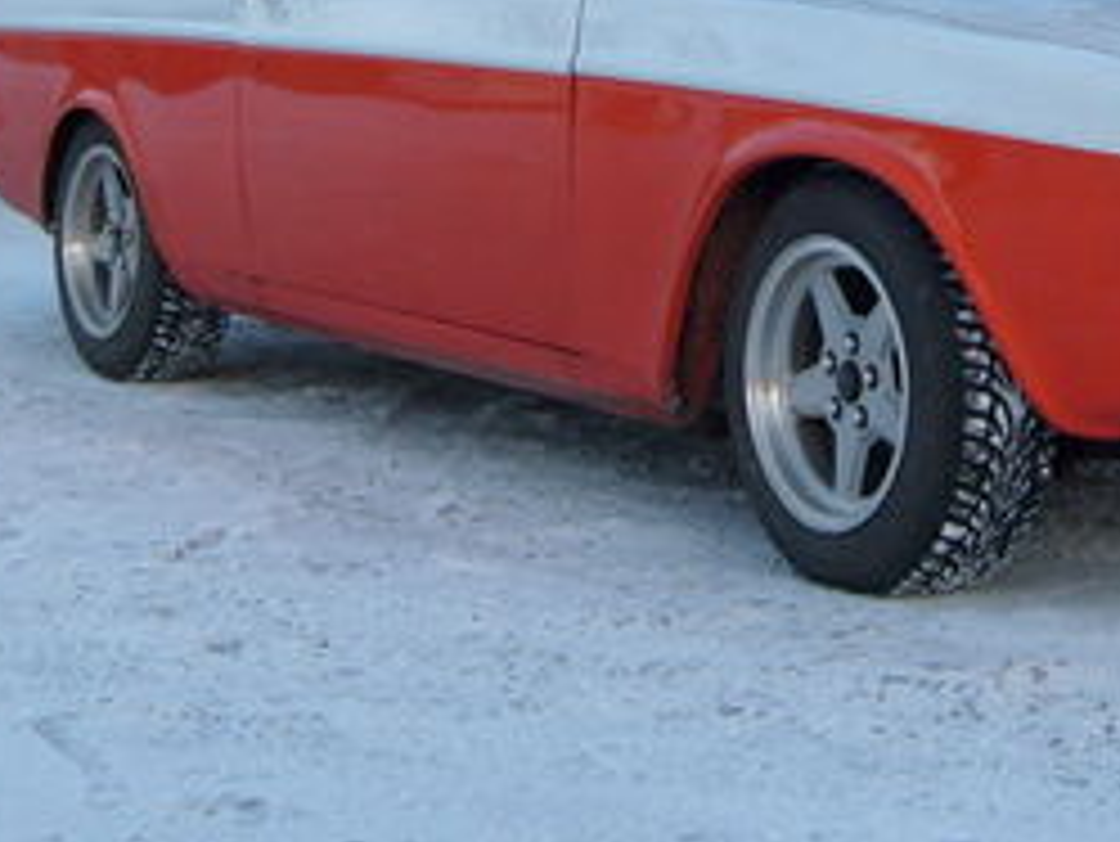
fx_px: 2913
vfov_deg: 16.3
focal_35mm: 90
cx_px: 868
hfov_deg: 21.5
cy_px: 126
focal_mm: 5.8
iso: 80
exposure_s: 1/180
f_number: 2.8
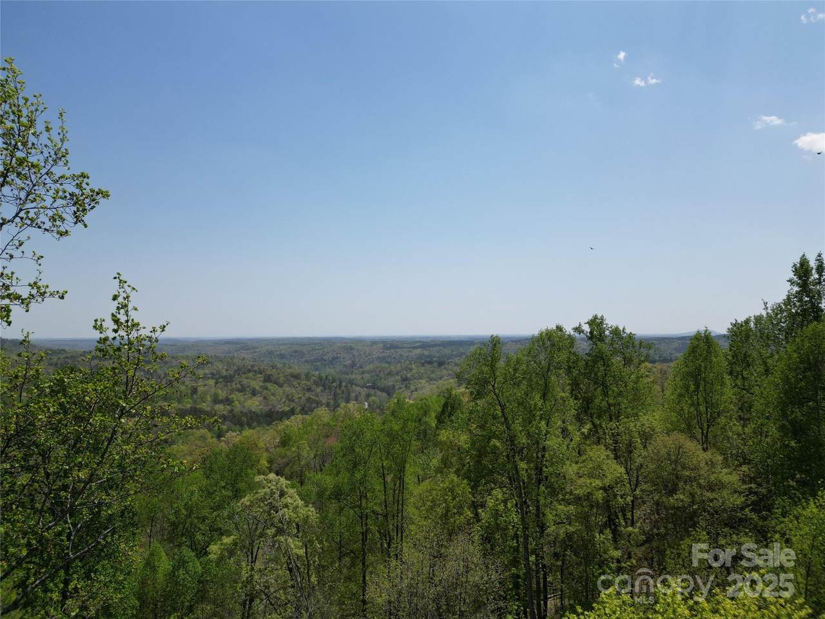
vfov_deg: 56.8
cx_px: 412
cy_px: 310
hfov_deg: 71.6
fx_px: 572
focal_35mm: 24
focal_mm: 6.72
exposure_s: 1/4000
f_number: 1.7
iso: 110
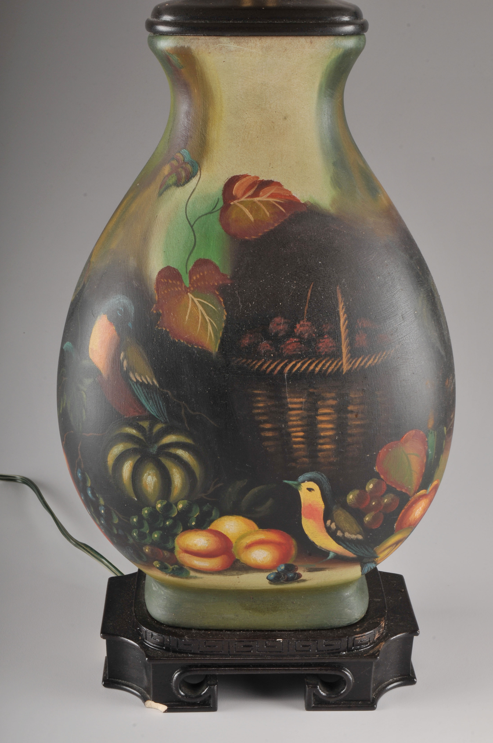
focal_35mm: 63
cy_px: 372
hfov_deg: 21.5
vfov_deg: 31.9
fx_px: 1297
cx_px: 246
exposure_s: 1/250
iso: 125
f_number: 22
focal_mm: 42
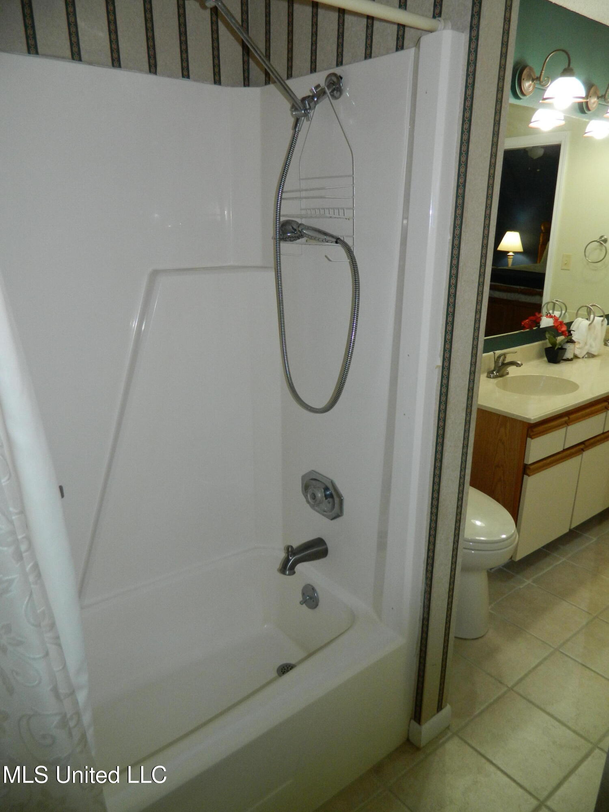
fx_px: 586
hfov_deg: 54.9
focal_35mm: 25
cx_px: 304
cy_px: 406
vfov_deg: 69.4
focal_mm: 4.5
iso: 200
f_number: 3.1
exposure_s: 1/30
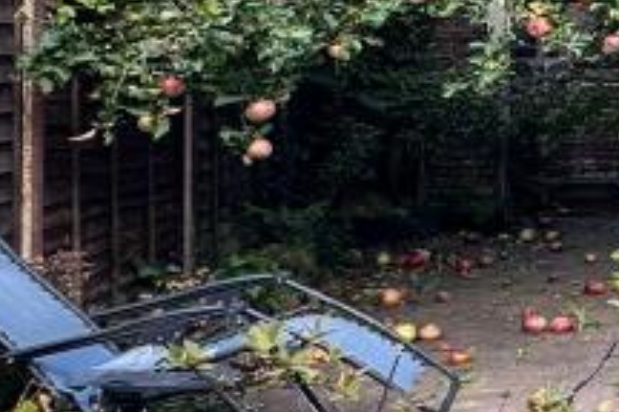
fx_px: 1186
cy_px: 69
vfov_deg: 19.5
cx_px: 1295
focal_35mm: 69
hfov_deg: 17.8
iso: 40
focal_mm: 2.22
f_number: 2.2
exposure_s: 1/331
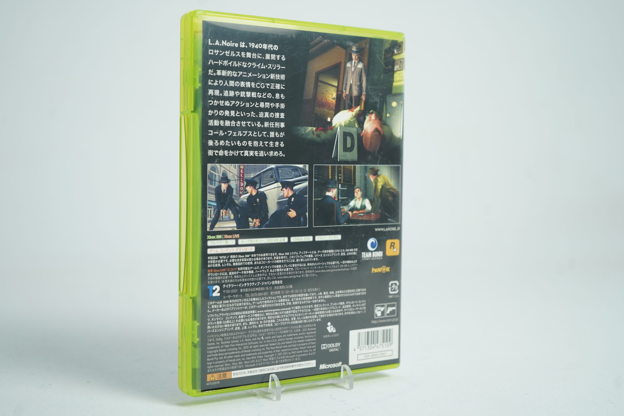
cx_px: 312
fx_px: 867
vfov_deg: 27.0
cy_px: 208
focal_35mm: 50
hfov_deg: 39.6
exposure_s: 1/50
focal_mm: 50
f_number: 4.5
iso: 320
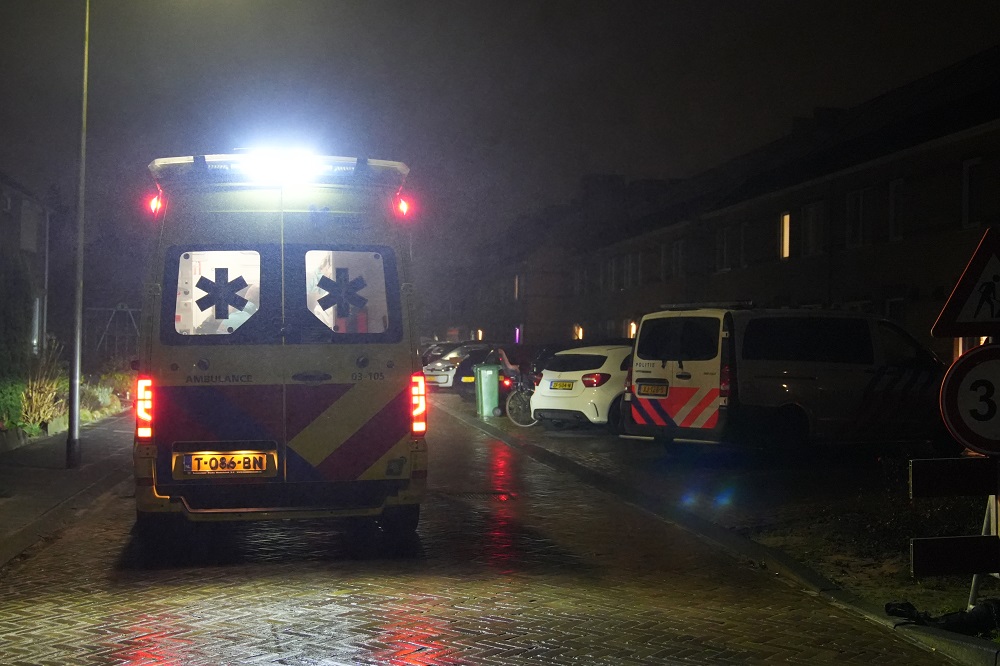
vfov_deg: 29.8
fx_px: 1250
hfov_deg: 43.6
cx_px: 500
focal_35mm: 45
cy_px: 333
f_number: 2.8
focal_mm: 30
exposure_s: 1/60
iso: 8000
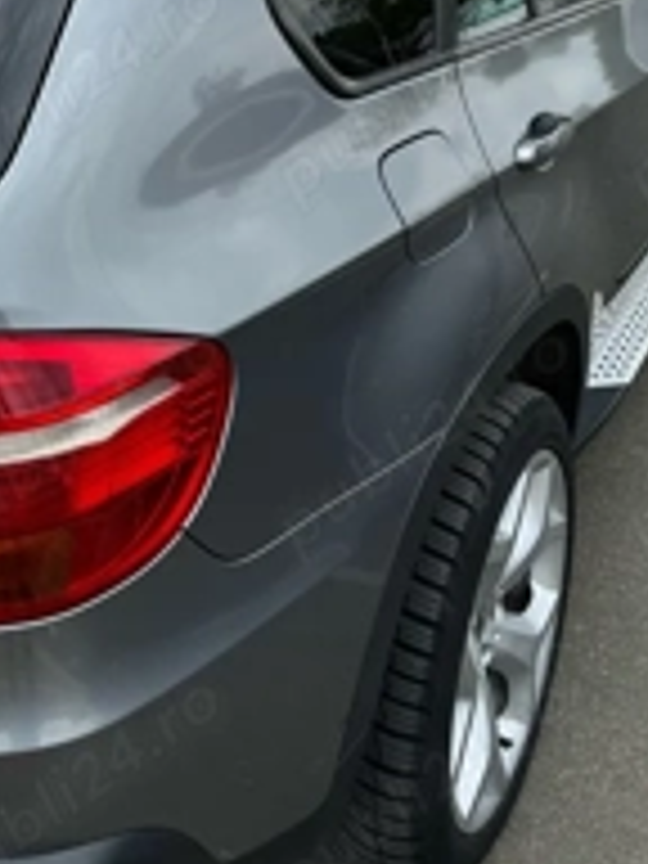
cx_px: 513
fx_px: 1248
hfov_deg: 28.5
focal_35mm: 50
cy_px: 144
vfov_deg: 36.6
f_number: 1.78
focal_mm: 6.76
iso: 80
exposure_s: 1/2041
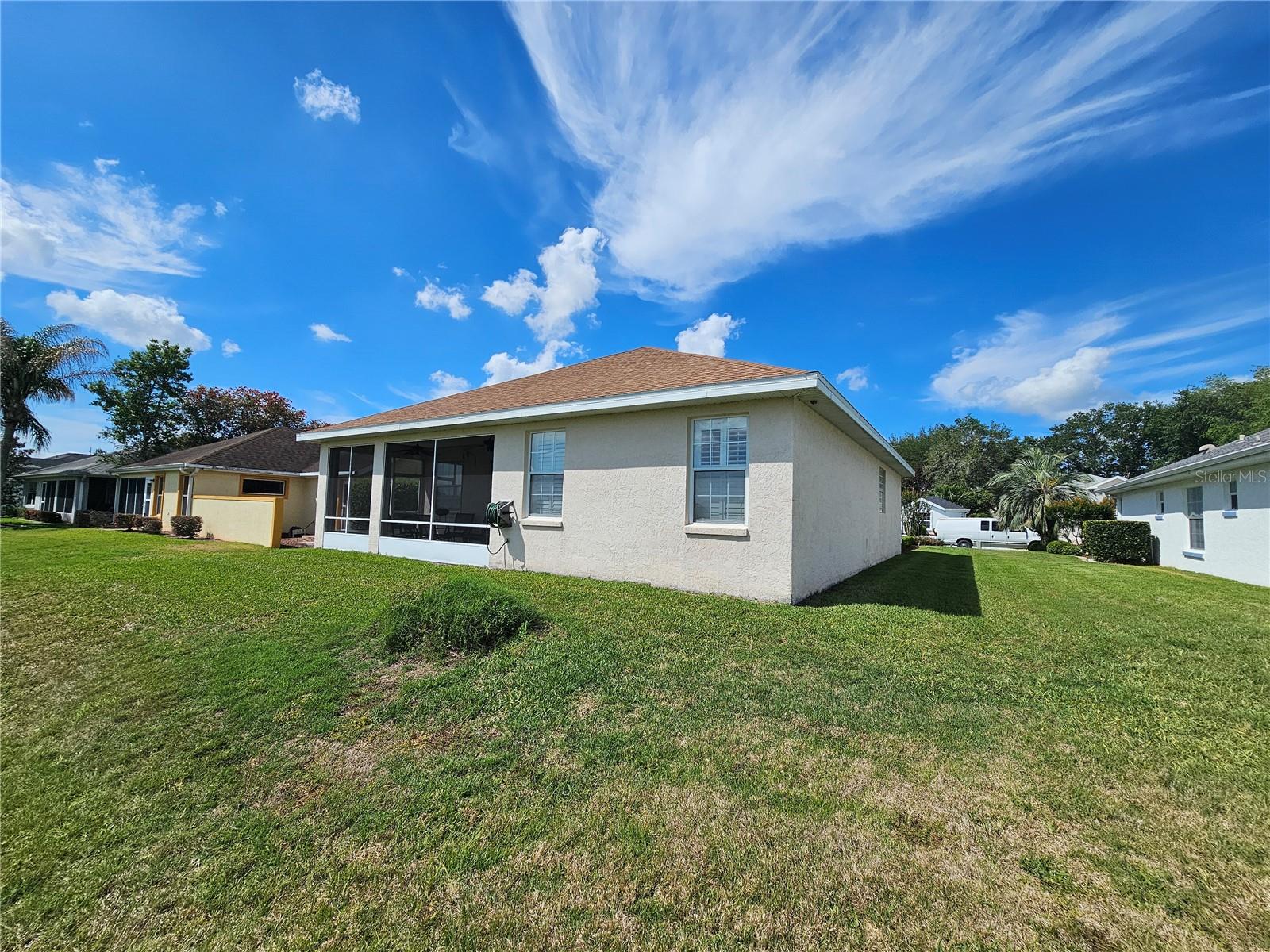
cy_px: 476
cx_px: 635
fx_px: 477
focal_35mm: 13
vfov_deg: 89.9
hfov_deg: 106.2
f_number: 2.2
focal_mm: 2.2
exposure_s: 1/4730
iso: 50
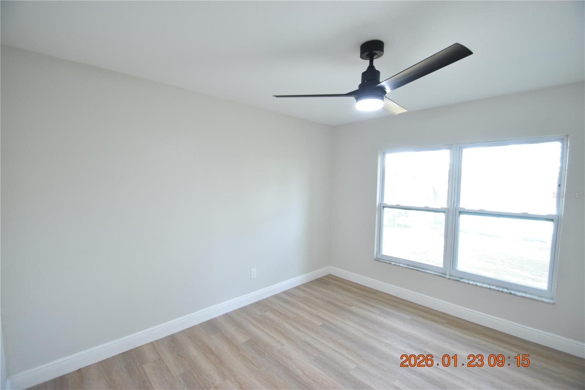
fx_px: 244
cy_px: 195
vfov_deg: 77.3
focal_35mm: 15
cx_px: 292
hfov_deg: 100.4
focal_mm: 10
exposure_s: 1/20
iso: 800
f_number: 3.5
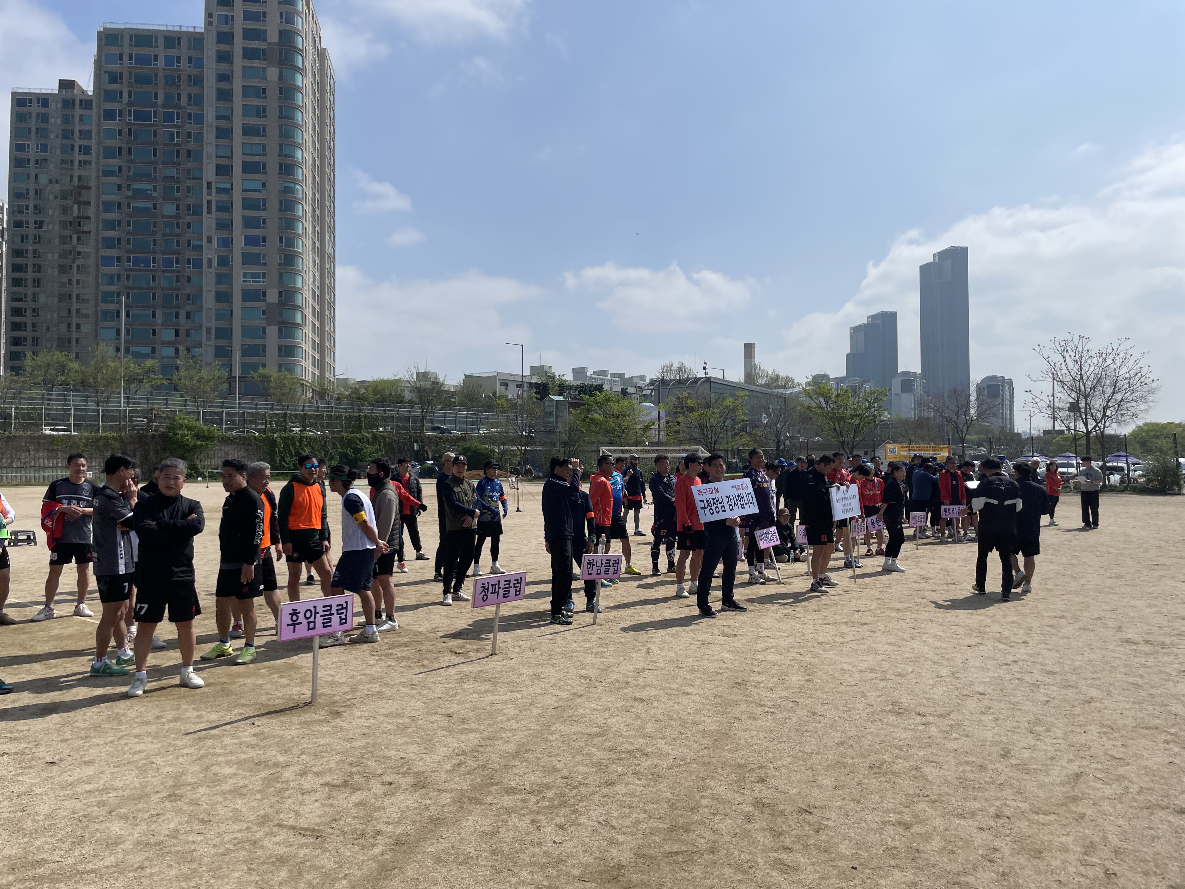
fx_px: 890
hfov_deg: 67.3
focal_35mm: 26
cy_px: 444
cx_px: 592
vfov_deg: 53.1
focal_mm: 4.2
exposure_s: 1/8403
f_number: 1.6
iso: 32
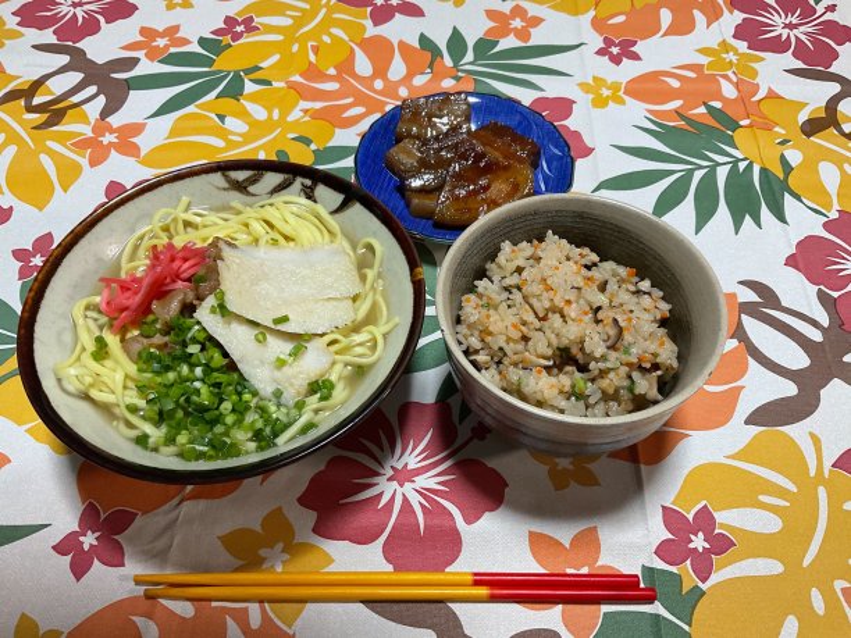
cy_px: 319
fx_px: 713
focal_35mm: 29
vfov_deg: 48.2
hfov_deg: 61.7
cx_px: 426
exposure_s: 1/60
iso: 100
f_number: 1.8
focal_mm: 3
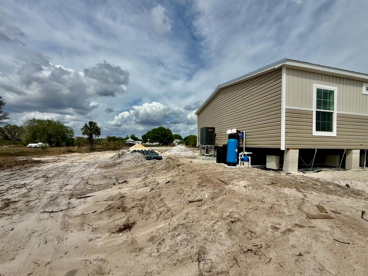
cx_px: 184
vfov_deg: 85.7
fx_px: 149
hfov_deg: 102.1
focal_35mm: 14
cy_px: 138
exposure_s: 1/4425
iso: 50
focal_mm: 2.22
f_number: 2.2
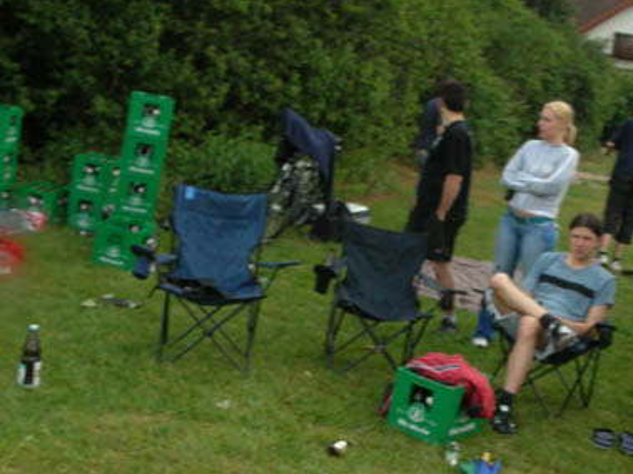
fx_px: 1042
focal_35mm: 57
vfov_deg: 25.6
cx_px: 394
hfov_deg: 33.6
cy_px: 303
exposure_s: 1/244
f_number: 3.7
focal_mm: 6
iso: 50
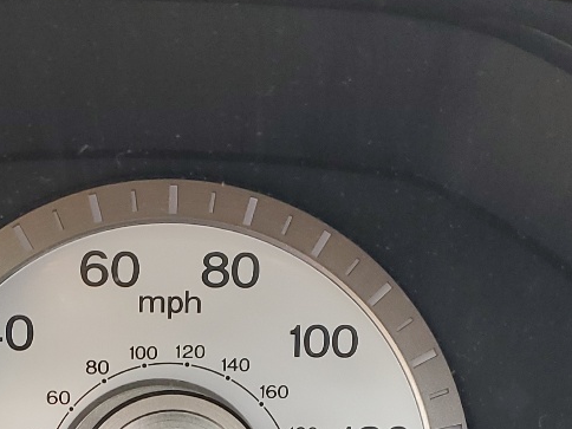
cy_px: 578
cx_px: 72
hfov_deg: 22.3
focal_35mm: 86
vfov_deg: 16.1
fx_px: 1421
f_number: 1.5
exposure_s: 1/120
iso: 61
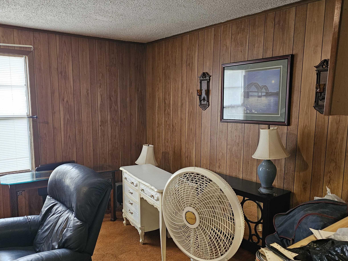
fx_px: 292
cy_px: 140
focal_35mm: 29
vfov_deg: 48.2
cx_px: 146
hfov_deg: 61.3
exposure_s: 1/60
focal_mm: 6.3
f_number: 1.7
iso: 640
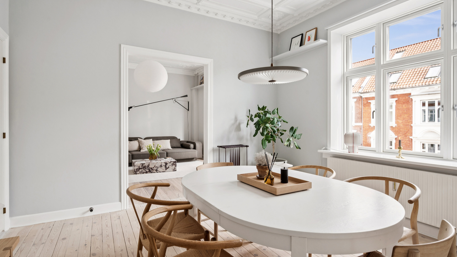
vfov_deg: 58.3
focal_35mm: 19
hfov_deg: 89.6
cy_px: 122
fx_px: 230
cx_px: 228
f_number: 9
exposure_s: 1/50
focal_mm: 18
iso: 640
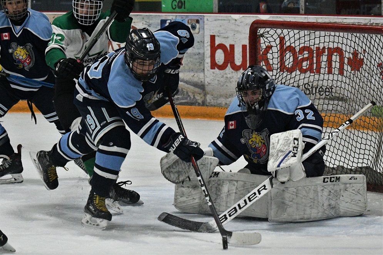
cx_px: 192
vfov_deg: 13.0
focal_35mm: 105
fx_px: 1117
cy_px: 128
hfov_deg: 19.5
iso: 9000
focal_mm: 70
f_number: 5
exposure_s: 1/1000
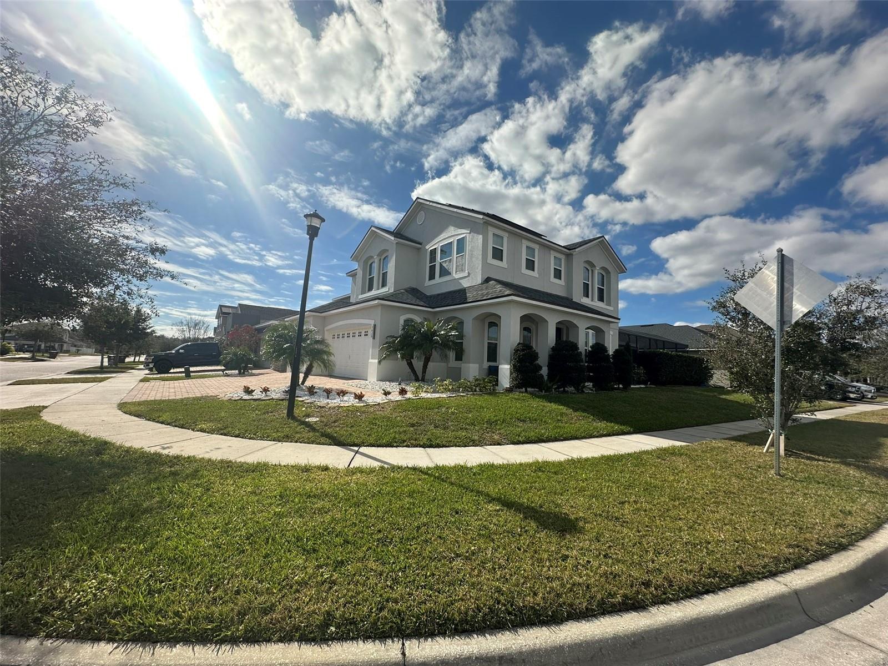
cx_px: 444
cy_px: 333
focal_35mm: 14
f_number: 2.2
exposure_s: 1/2959
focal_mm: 2.22
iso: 40
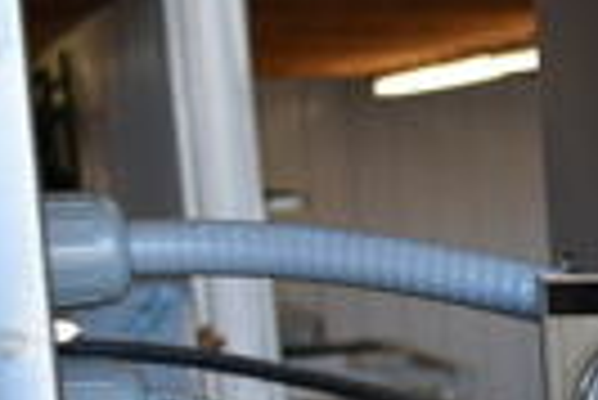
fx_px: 2062
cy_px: 616
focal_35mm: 124
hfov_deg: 15.1
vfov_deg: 10.7
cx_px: 926
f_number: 3.5
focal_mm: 18
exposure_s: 1/50
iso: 100
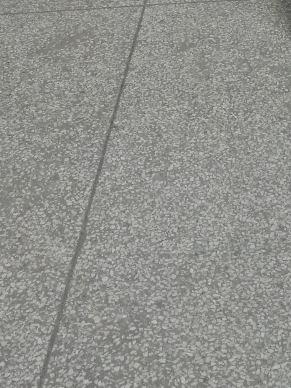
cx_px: 437
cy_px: -241
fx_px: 1054
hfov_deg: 14.6
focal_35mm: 94
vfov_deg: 18.0
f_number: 2
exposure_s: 1/33
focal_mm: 2.96
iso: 262
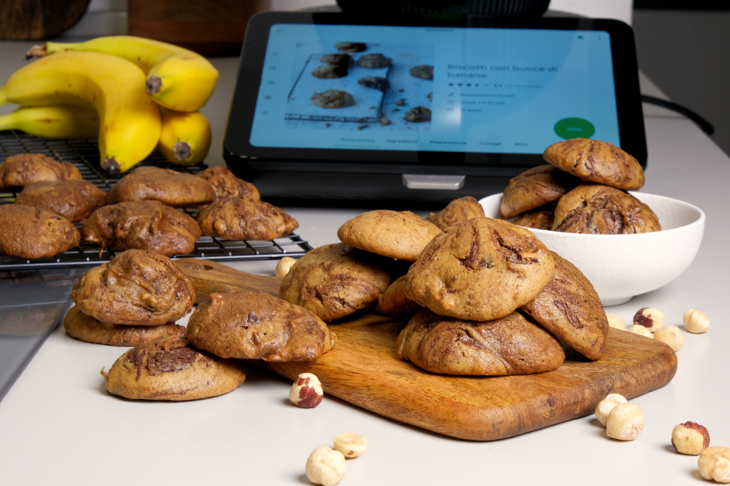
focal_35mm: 83
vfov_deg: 16.5
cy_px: 243
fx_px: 1683
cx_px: 365
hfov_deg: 24.5
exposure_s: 1/3.33
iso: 200
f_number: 16
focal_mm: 55
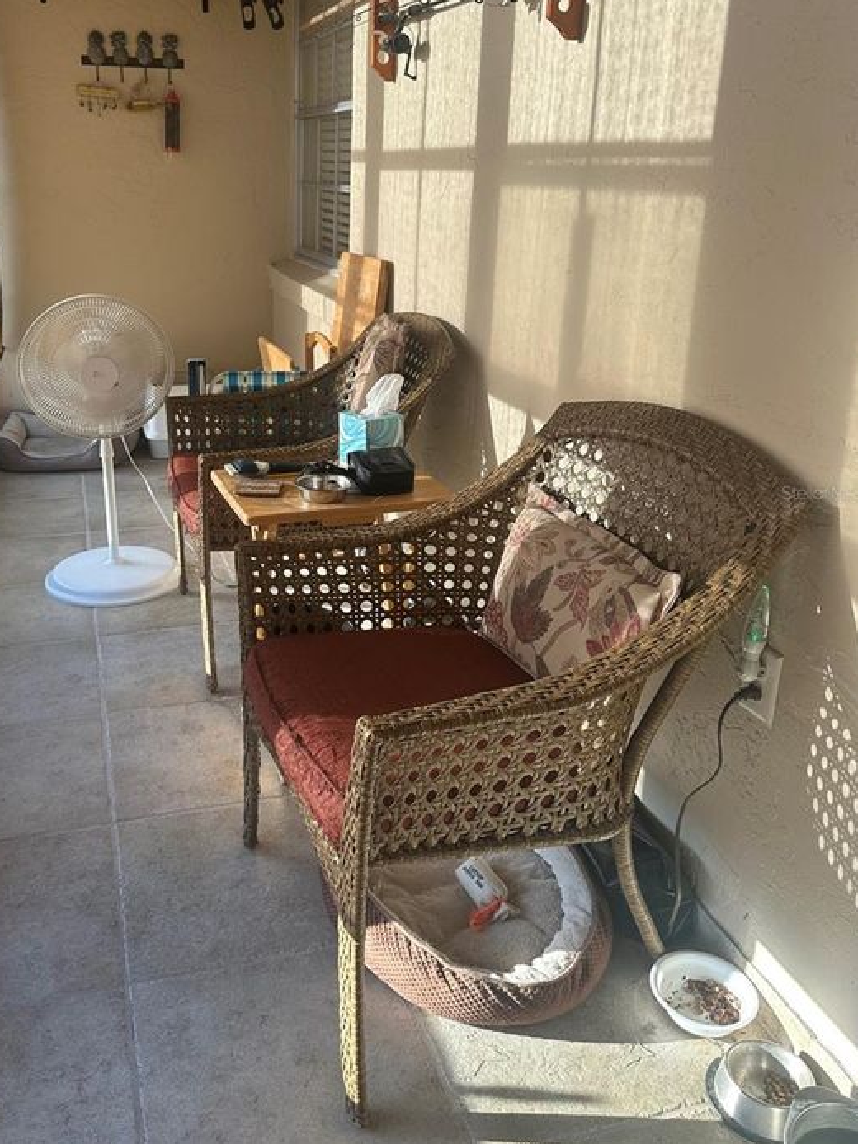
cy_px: 492
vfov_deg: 59.7
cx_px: 330
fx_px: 992
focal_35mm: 30
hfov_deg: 46.4
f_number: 1.78
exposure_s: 1/205
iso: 64
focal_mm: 6.86
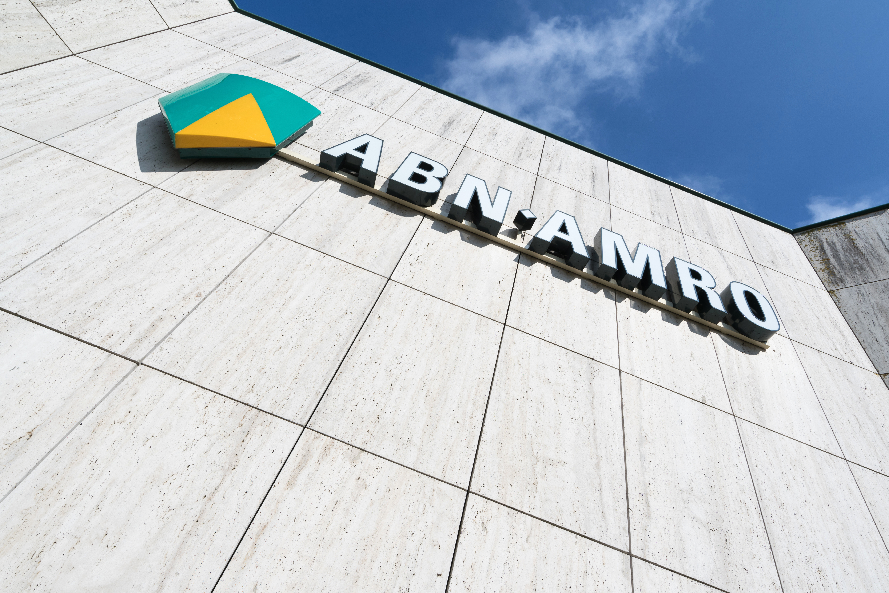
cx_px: 444
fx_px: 469
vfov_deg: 64.6
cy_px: 296
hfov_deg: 86.9
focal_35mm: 19
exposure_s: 1/250
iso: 100
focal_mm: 12.7
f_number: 11
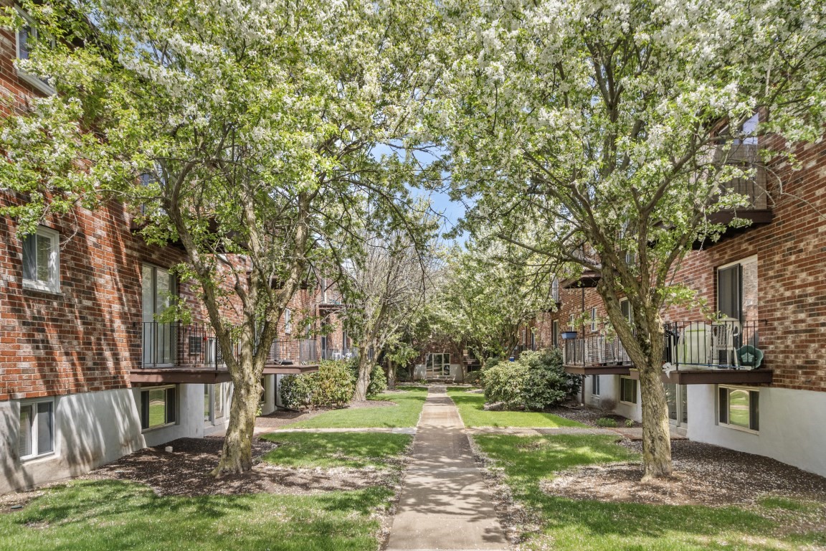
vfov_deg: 47.9
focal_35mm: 27
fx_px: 619
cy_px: 276
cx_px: 413
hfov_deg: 67.4
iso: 320
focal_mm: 18
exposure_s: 1/640
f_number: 5.6
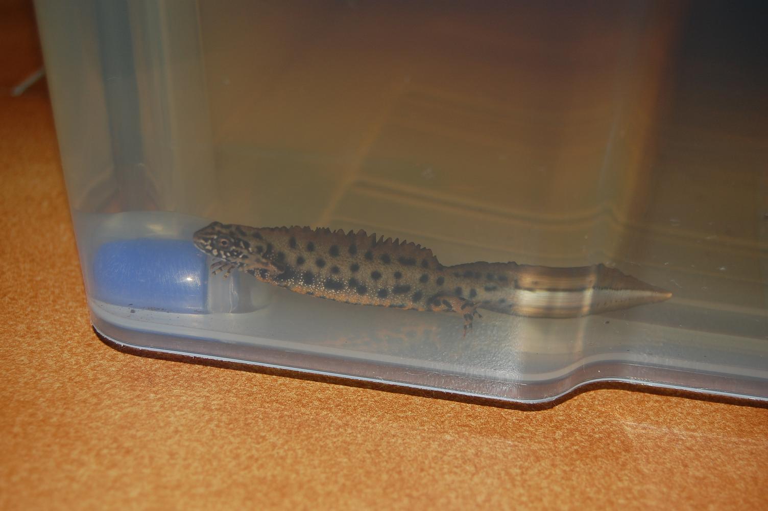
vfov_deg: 22.6
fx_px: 1279
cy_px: 256
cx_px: 384
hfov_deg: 33.4
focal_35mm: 60
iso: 200
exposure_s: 1/125
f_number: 5.6
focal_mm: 40
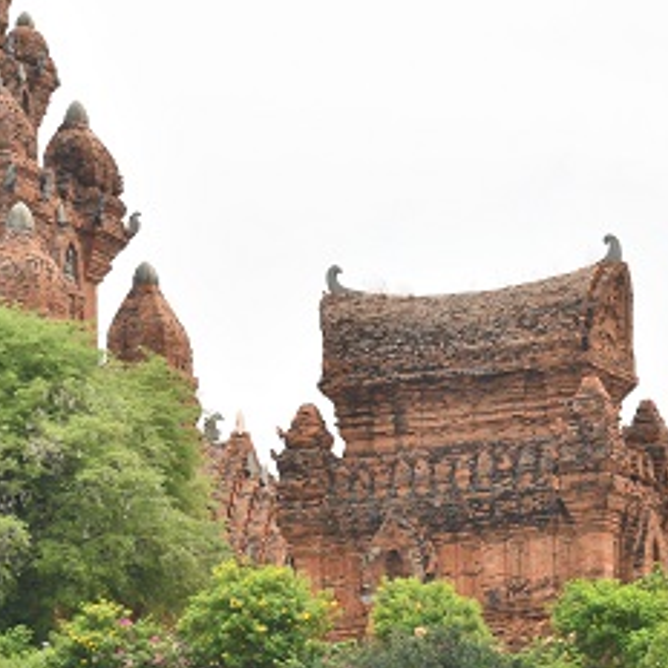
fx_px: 8624
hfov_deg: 4.4
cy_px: 383
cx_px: 334
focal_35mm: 395
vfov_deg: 4.4
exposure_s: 1/250
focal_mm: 120
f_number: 10
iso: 250
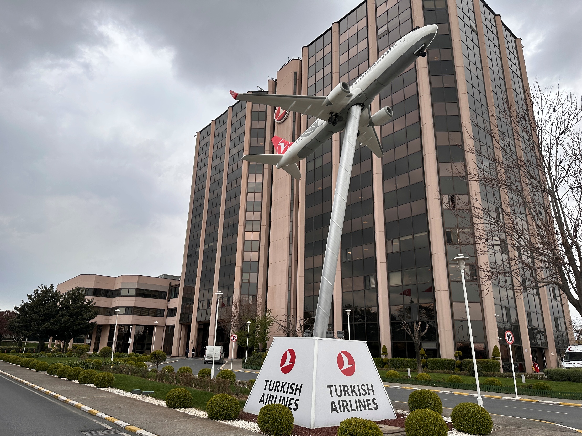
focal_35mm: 24
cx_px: 291
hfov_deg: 71.6
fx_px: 403
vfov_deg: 56.8
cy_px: 218
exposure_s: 1/3155
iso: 80
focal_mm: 6.86
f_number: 1.78
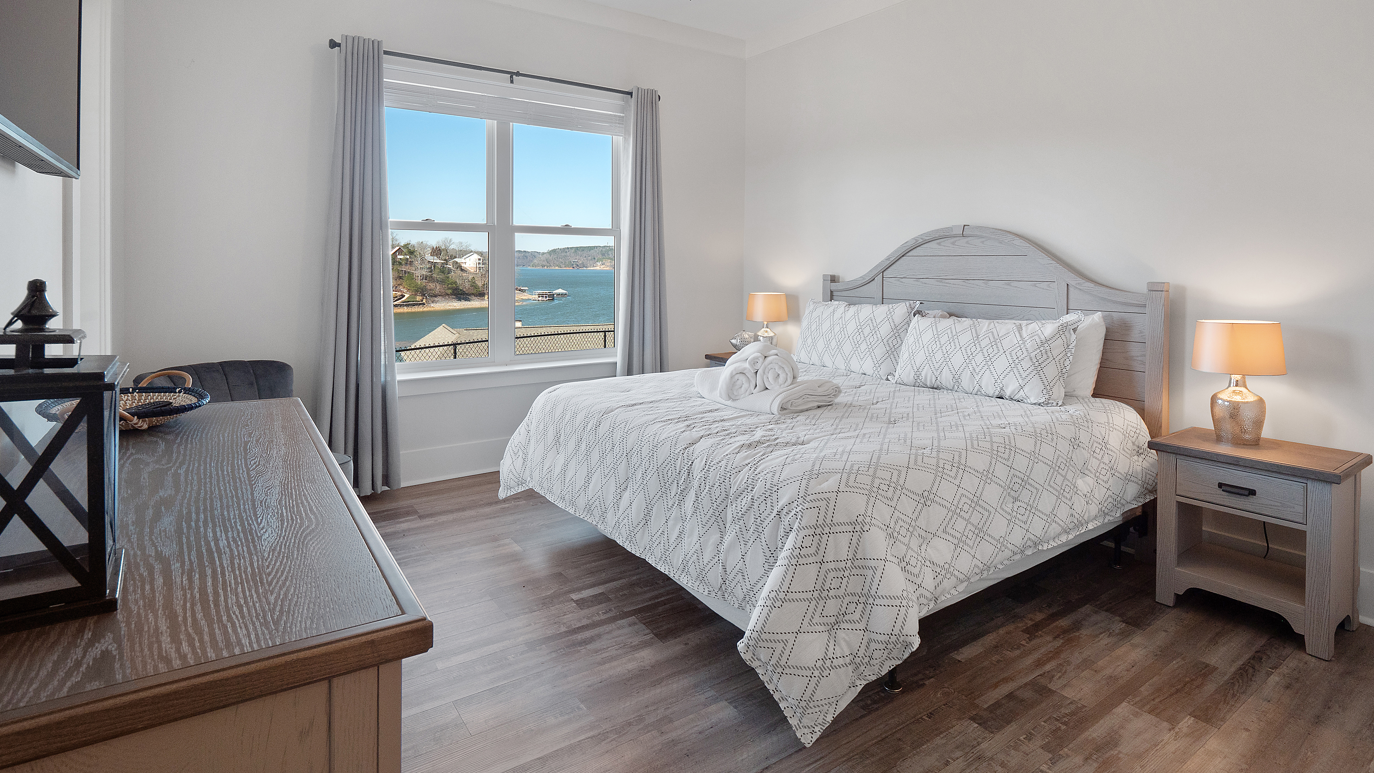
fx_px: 656
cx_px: 696
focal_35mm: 18
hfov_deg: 92.7
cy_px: 289
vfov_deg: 60.2
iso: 200
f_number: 5.6
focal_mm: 8
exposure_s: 1/40
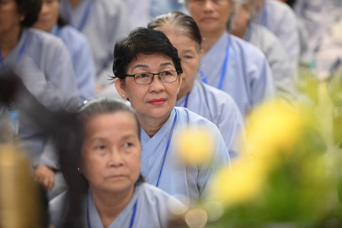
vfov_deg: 6.8
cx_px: 172
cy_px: 114
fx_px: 1919
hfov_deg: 10.2
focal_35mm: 202
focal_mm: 200
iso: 2500
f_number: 3.5
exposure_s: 1/125
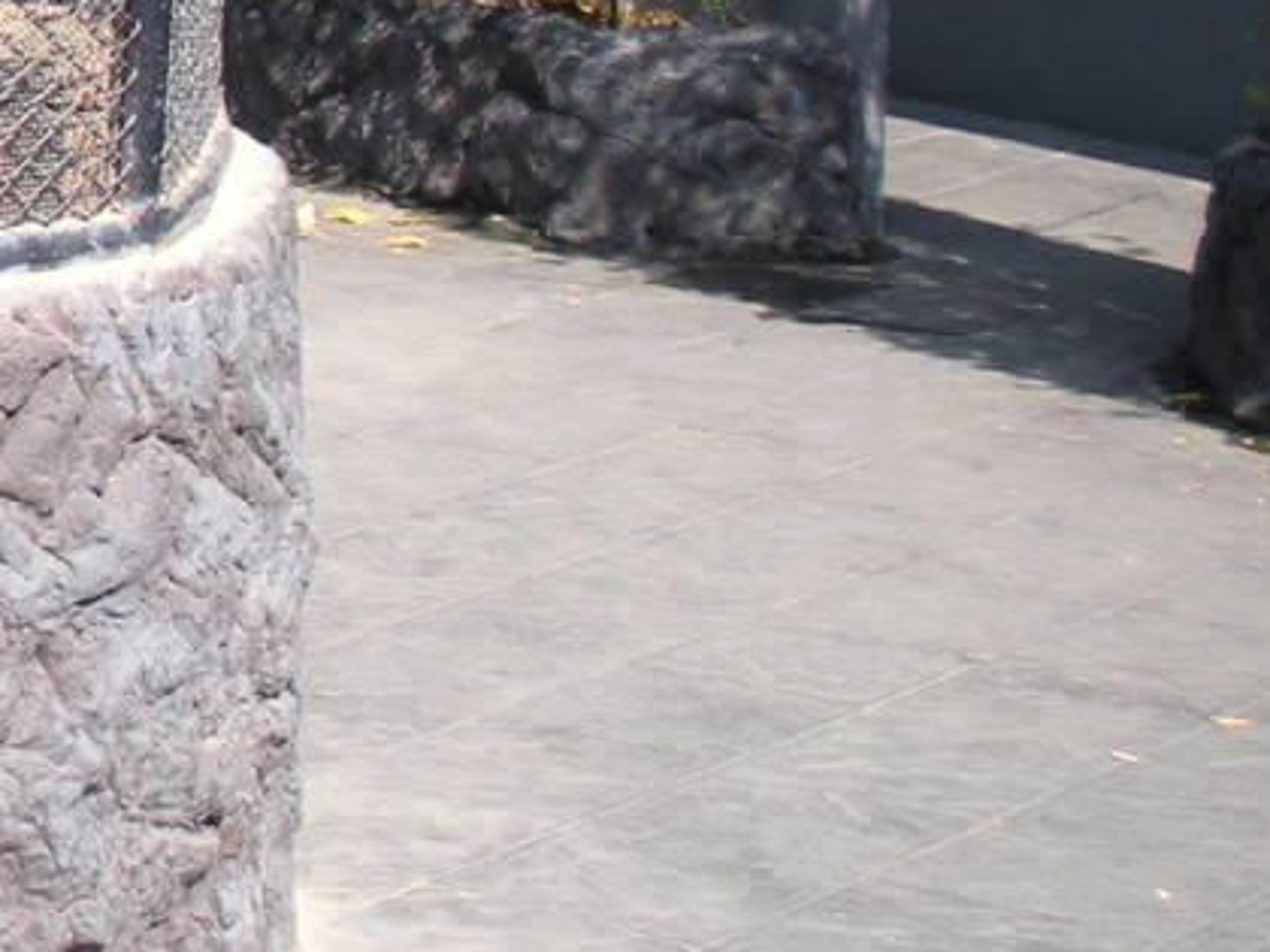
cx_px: -1064
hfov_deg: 13.0
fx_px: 5026
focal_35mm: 137
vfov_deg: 10.4
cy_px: -514
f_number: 3.5
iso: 64
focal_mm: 6.3
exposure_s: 1/206
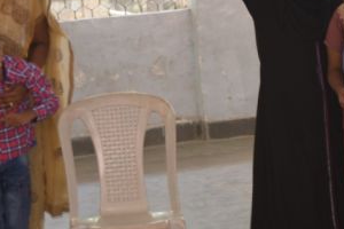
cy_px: 128
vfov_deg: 9.5
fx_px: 1376
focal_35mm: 144
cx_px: 339
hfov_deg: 14.0
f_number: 4.8
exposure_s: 1/40
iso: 400
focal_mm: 40
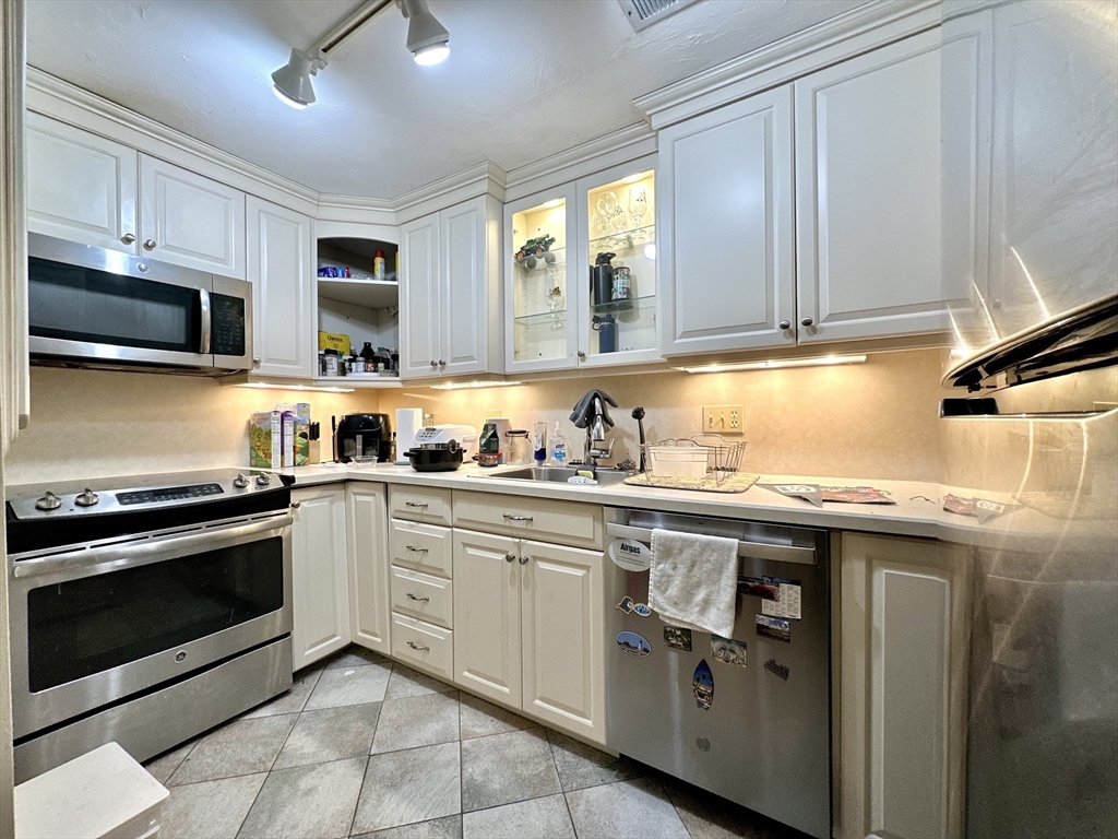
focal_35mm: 14
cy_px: 420
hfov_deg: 102.1
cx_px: 559
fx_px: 452
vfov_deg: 85.7
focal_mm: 2.22
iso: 125
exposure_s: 1/120
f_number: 2.2
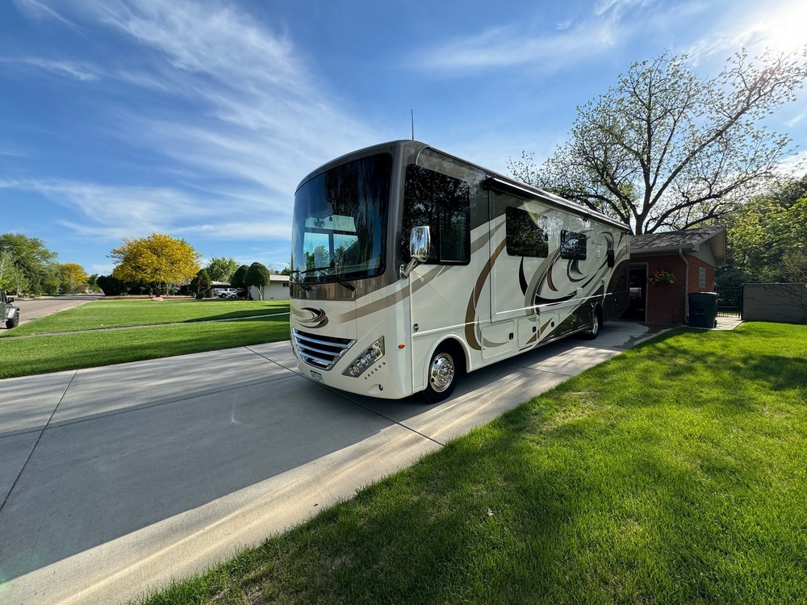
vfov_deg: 85.7
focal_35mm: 14
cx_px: 404
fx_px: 326
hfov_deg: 102.1
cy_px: 302
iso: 40
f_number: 2.2
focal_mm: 2.22
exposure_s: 1/980
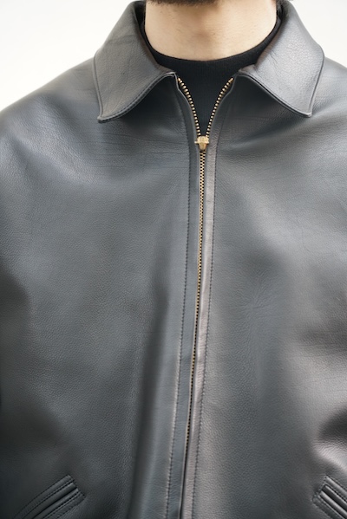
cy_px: 260
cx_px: 174
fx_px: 1242
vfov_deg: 23.6
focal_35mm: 86
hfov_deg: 15.9
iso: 1250
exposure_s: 1/160
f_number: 4
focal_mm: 86
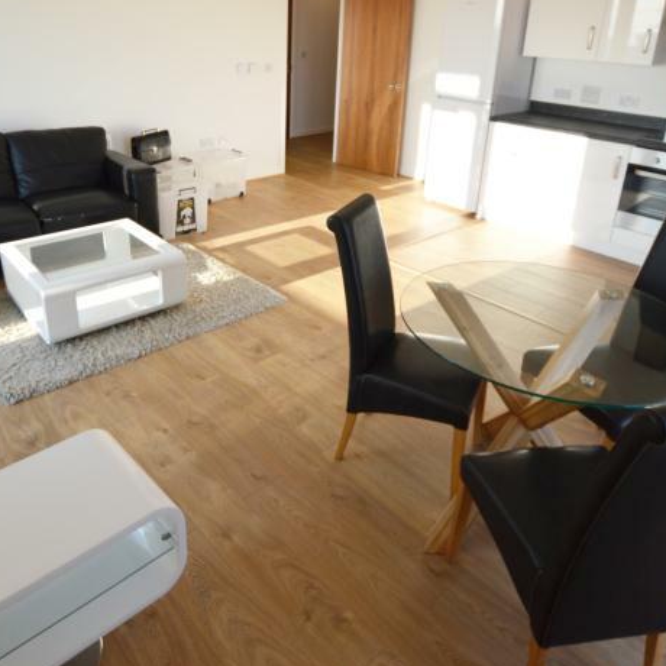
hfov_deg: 62.7
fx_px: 544
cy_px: 237
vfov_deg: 61.8
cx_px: 290
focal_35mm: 25
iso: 100
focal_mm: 10
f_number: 6.3
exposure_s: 1/100
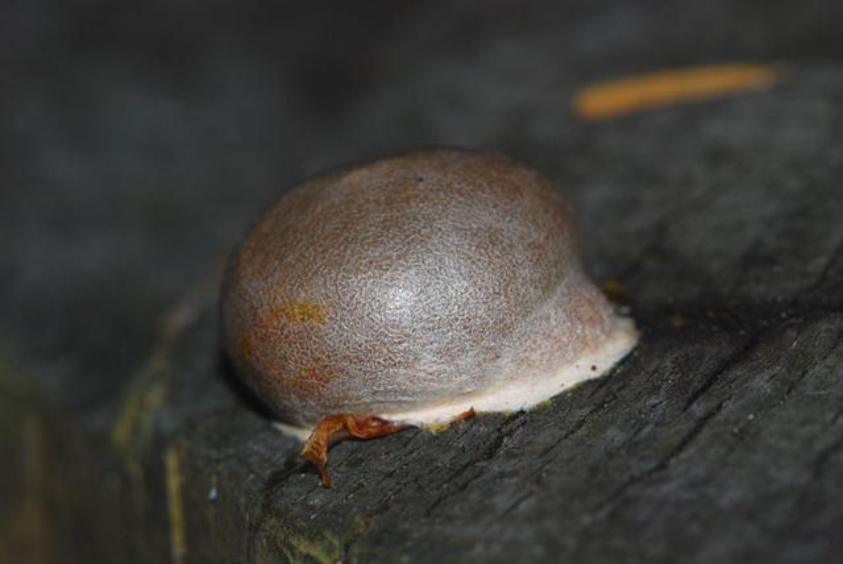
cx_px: 422
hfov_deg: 13.0
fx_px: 3691
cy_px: 282
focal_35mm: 158
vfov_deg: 8.7
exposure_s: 1/100
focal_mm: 105
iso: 400
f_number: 14
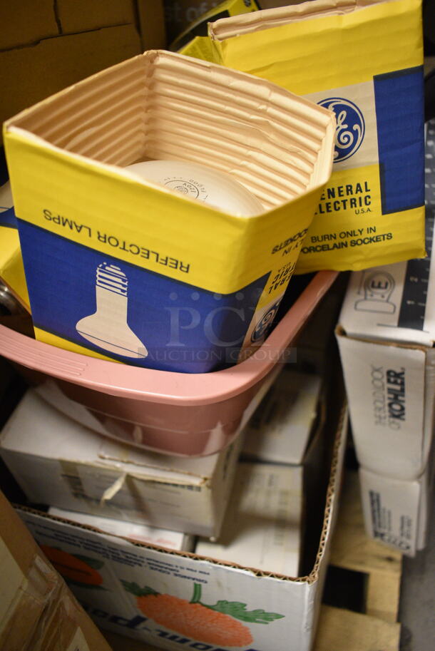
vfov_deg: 67.3
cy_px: 326
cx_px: 218
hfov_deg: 48.0
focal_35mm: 27
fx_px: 489
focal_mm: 18
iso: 2500
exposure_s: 1/60
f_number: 4
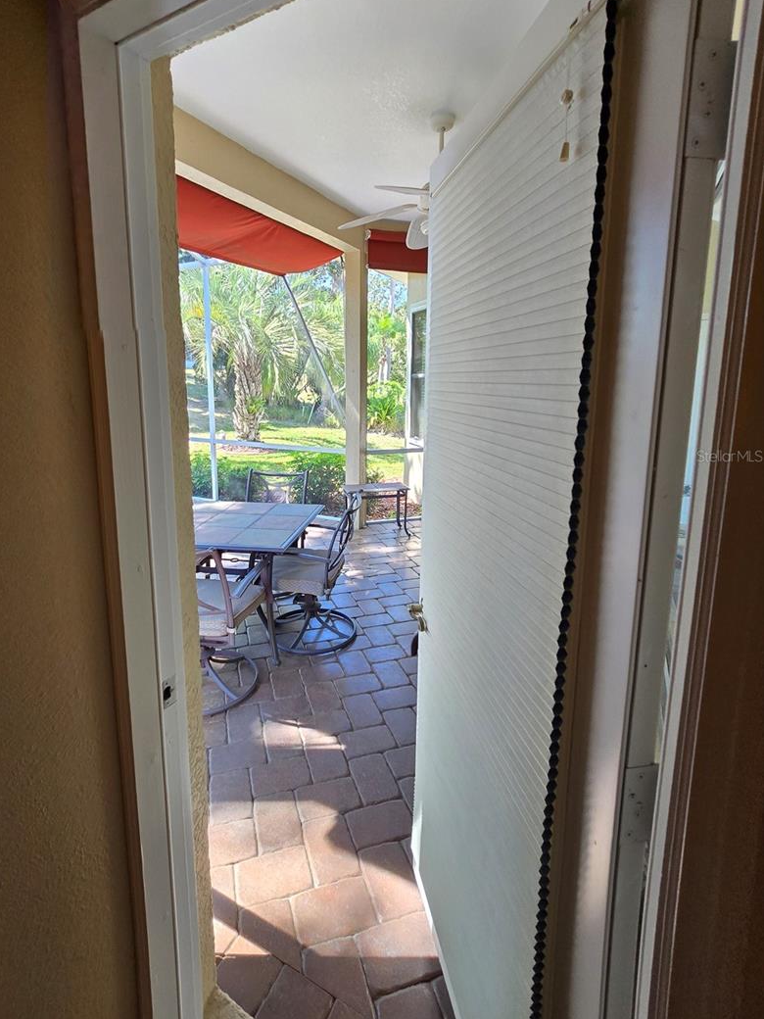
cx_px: 325
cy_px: 456
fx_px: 441
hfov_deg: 81.2
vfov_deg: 97.8
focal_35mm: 15
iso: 125
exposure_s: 1/100
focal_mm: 2.2
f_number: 2.2
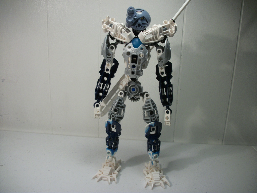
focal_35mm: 32
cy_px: 96
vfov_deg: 44.2
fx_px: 238
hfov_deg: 56.8
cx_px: 128
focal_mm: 5.7
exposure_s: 1/60
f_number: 2.9
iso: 80
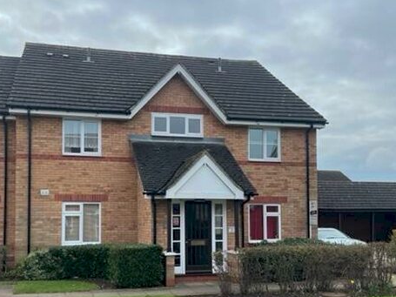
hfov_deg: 46.7
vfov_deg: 35.6
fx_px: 457
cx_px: 171
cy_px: 200
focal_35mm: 40
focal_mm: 4.2
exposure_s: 1/2092
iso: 32
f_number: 1.6
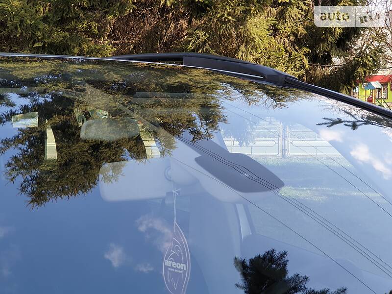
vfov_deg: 28.0
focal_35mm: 52
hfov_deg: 36.8
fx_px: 589
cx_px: 196
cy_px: 147
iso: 25
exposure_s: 1/187
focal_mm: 6
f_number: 2.4
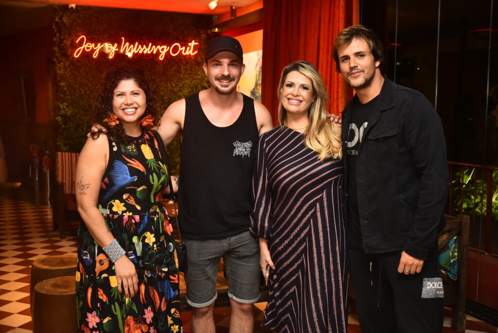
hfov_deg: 48.4
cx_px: 249
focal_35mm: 40
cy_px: 166
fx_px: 554
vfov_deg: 33.4
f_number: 4.5
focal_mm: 40
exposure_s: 1/60
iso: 1600
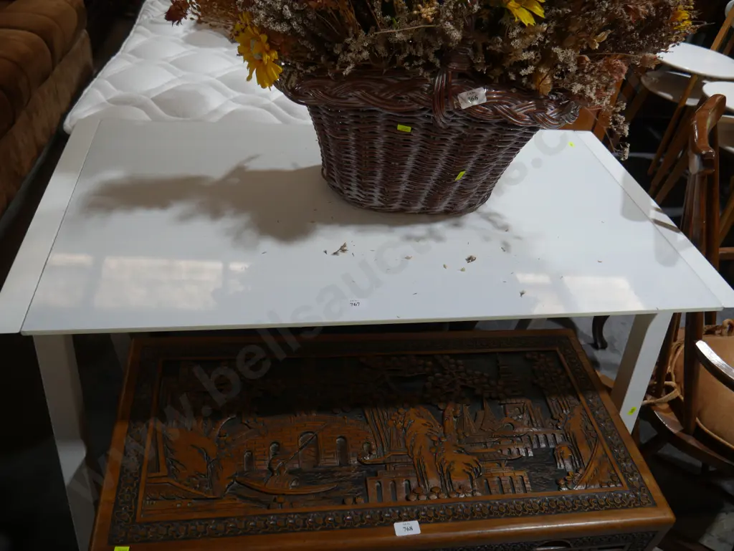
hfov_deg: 63.4
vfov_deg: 49.8
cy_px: 276
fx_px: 594
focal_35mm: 28
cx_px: 367
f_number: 3.5
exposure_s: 1/100
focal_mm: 14
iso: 200
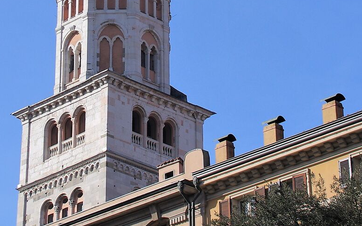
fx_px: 1519
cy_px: -15
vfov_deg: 8.5
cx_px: 116
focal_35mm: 154
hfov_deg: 13.6
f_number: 5.6
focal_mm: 33
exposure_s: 1/250
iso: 100
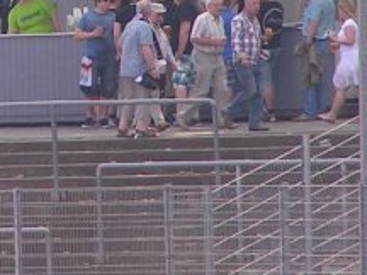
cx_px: -3
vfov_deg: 1.1
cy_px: -34
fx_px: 14949
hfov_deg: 1.4
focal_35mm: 1410
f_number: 3.5
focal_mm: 58
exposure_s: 1/400
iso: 80
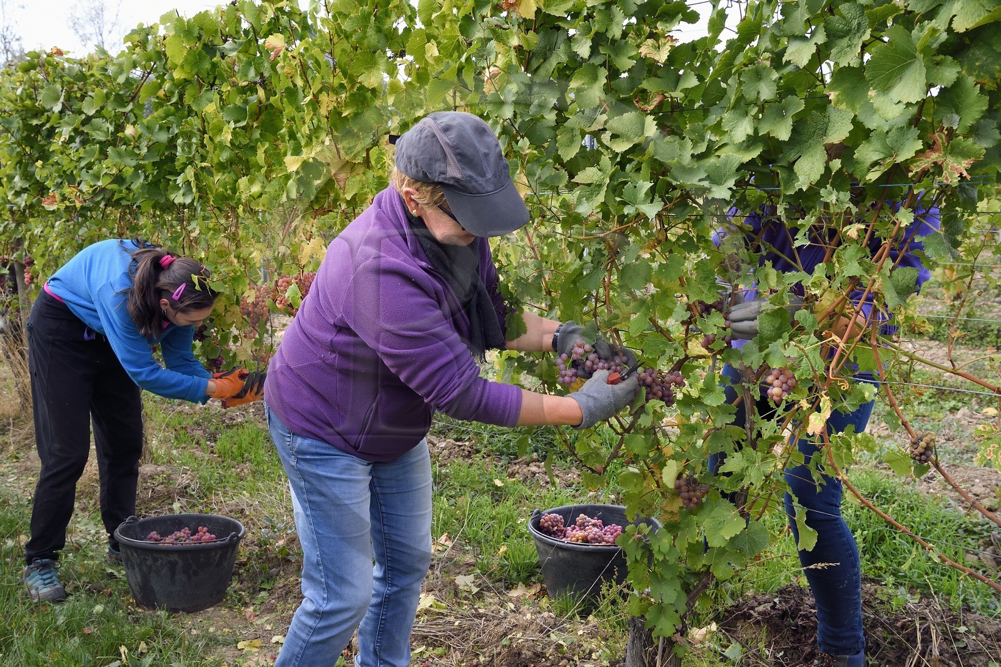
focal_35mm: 30
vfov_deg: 43.6
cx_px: 500
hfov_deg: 61.9
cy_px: 334
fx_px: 834
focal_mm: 30
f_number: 8
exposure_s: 1/400
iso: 800
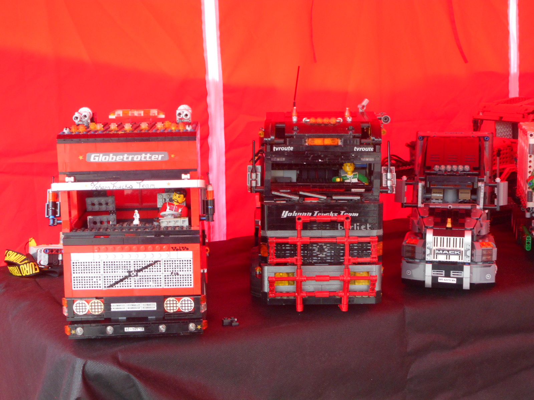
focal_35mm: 59
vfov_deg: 24.8
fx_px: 910
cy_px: 200
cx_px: 267
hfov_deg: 32.7
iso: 220
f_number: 5.1
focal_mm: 10.5
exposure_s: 1/30
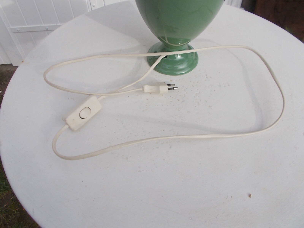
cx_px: 152
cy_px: 114
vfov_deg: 53.1
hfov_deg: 67.3
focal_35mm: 26
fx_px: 228
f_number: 8
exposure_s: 1/80
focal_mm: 4.6
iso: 80
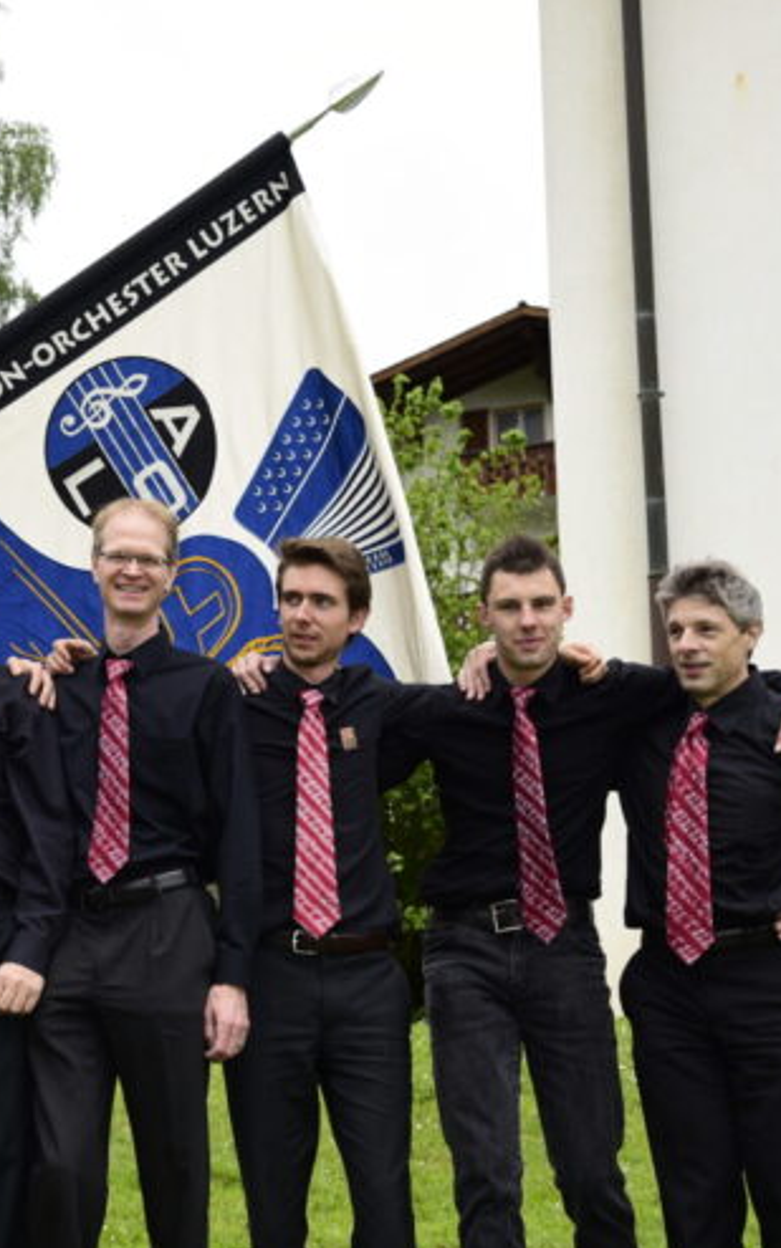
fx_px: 3165
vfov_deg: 22.3
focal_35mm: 93
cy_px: 712
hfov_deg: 13.9
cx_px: 40
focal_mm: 44
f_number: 5.6
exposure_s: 1/125
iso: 100
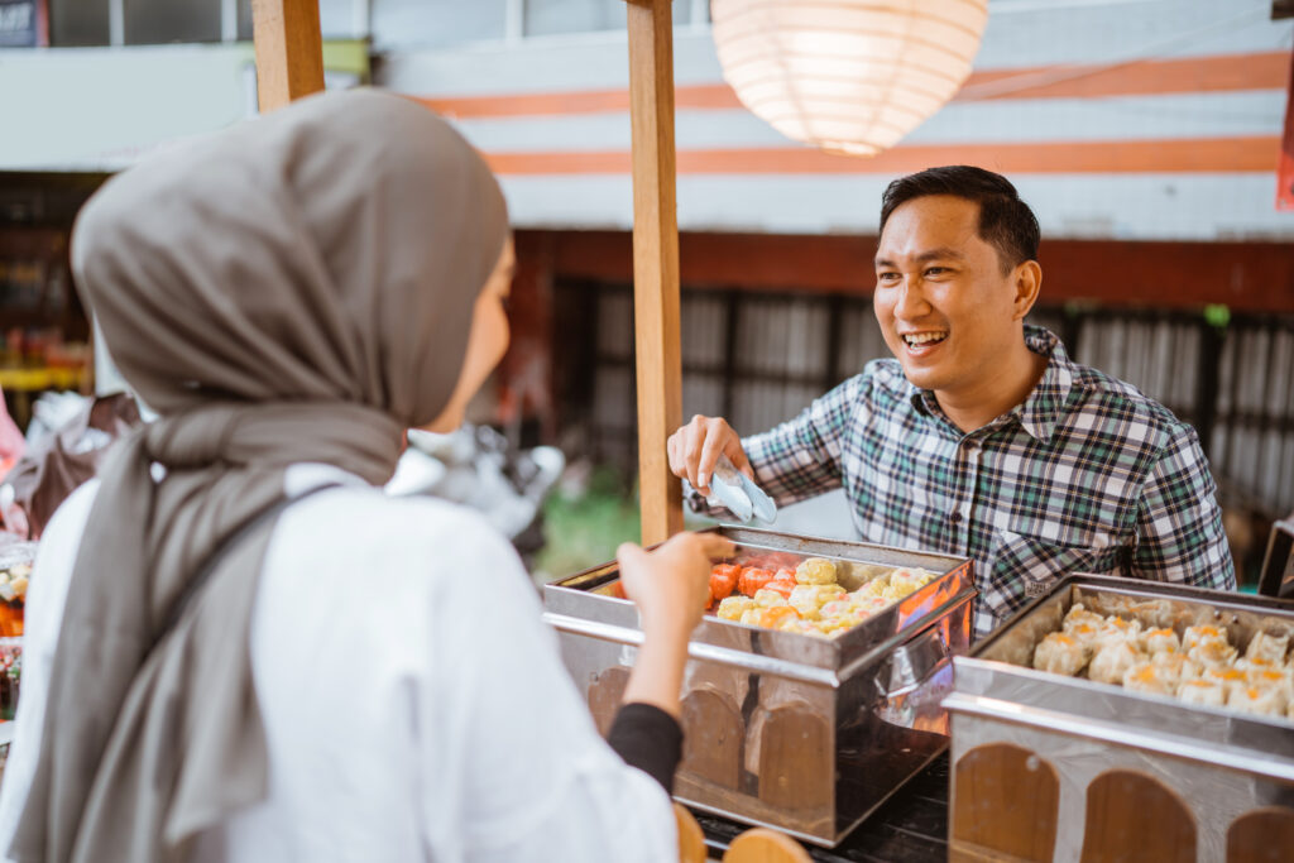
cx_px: 647
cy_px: 432
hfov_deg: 54.4
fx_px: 1258
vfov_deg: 37.9
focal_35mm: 35
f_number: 1.4
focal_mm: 35
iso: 100
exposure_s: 1/400
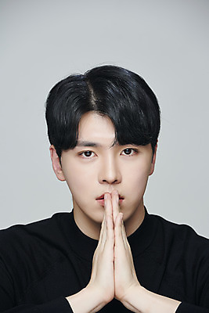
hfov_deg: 6.9
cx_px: 104
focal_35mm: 200
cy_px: 156
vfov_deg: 10.3
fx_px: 1740
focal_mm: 200
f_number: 7.1
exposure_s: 1/125
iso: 64
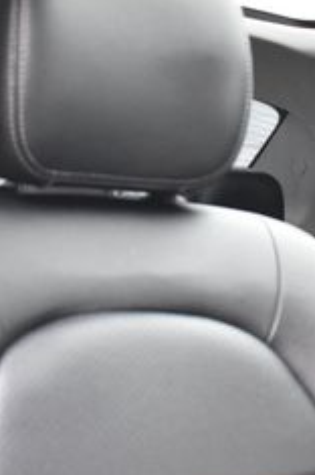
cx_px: 386
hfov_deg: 14.6
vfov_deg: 22.6
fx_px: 1185
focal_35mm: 90
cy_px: 184
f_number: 4
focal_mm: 22
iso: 2200
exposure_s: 1/125
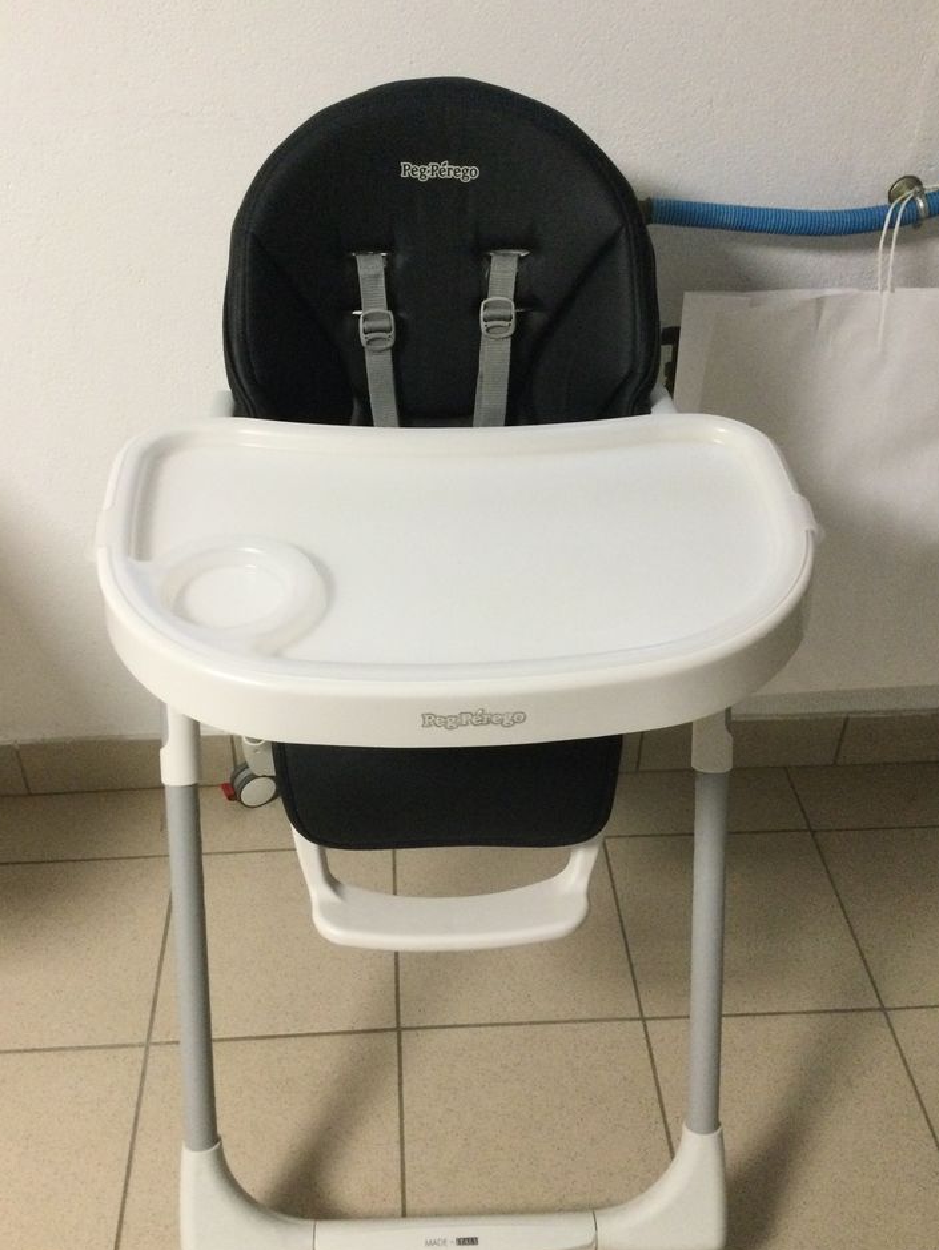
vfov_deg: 55.3
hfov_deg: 43.0
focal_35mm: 33
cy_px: 644
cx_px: 457
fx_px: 1193
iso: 250
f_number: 2.4
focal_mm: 3.3
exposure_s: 1/33
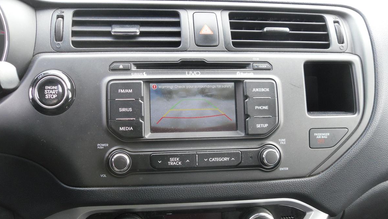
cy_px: 125
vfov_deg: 29.0
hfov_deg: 49.4
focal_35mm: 41
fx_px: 422
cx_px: 191
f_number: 3.5
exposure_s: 1/39
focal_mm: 6.3
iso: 100
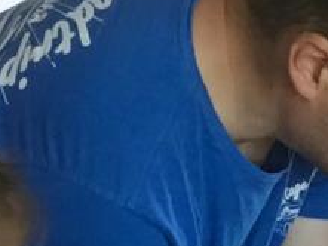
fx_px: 1782
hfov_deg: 10.3
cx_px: 436
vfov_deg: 7.8
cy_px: 289
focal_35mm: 188
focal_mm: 3.3
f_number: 2.4
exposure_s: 1/33
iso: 100
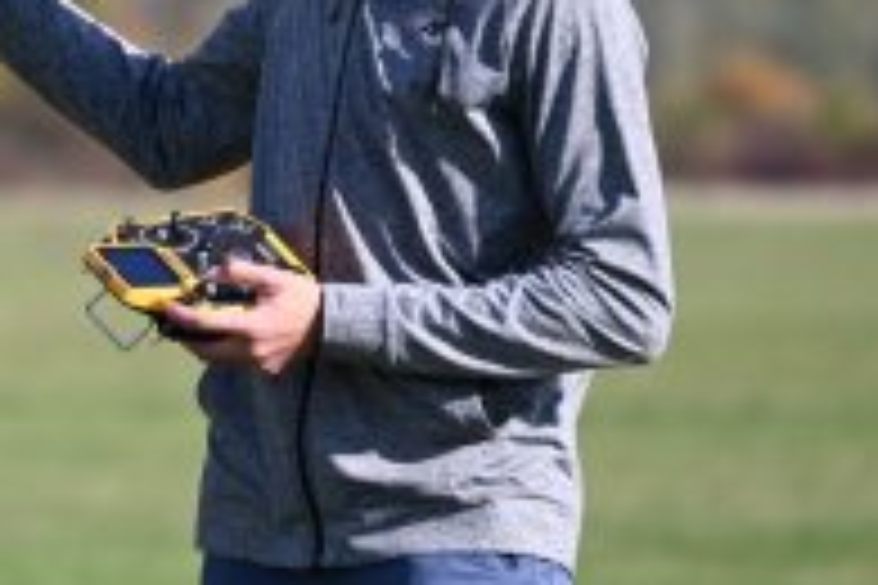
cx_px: -142
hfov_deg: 2.8
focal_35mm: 741
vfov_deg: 1.9
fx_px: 18071
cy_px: 234
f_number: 6
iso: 640
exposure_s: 1/2500
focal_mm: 290
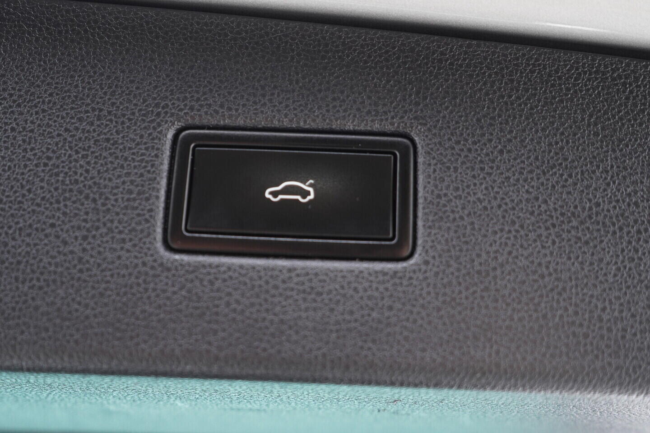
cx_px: 325
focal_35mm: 36
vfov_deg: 36.9
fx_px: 650
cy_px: 216
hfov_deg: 53.1
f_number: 2.8
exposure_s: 1/40
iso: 500
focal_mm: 24
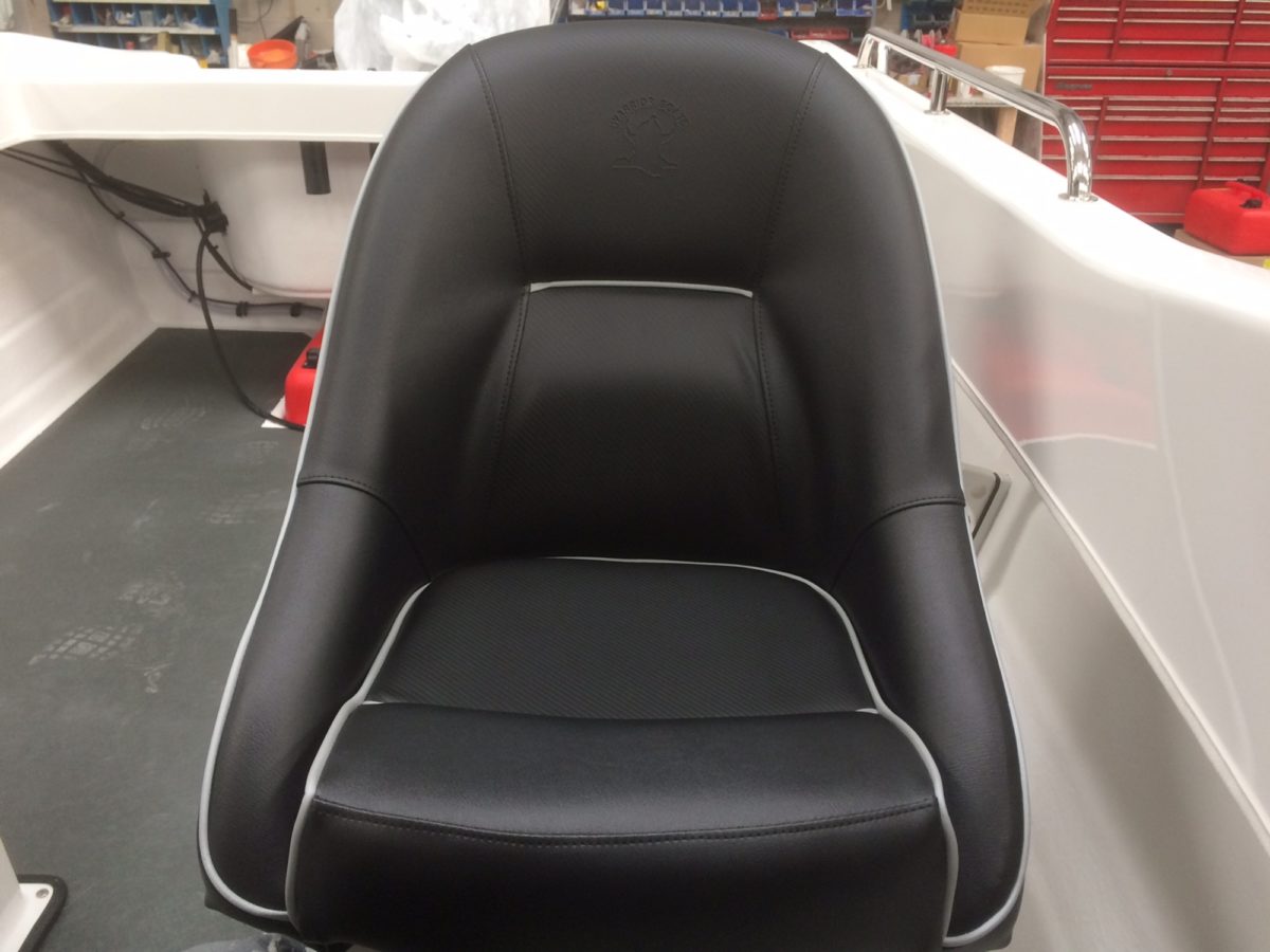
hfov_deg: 61.7
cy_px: 476
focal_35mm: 29
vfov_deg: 48.2
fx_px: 1064
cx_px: 635
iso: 50
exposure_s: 1/33
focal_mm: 4.15
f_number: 2.2
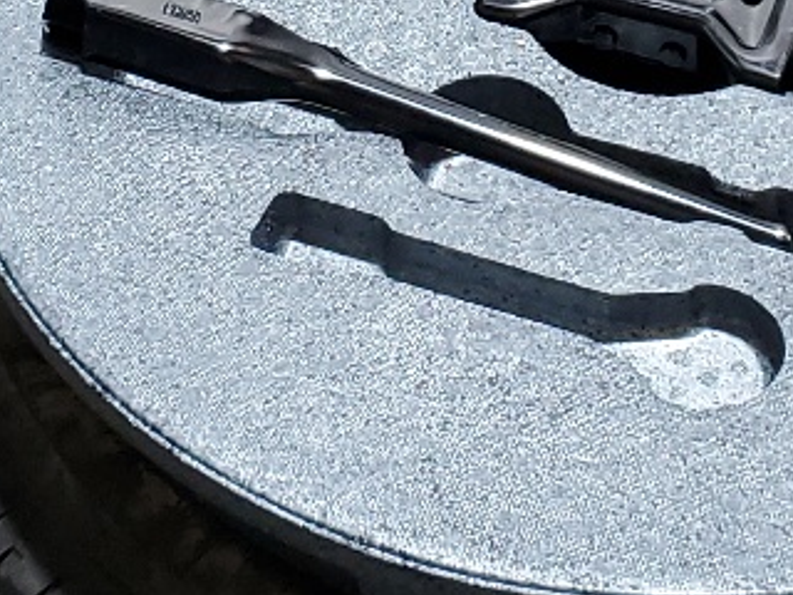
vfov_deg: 11.2
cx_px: 493
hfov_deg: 15.2
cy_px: -154
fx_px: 2978
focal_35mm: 130
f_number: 1.5
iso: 103
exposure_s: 1/60.2
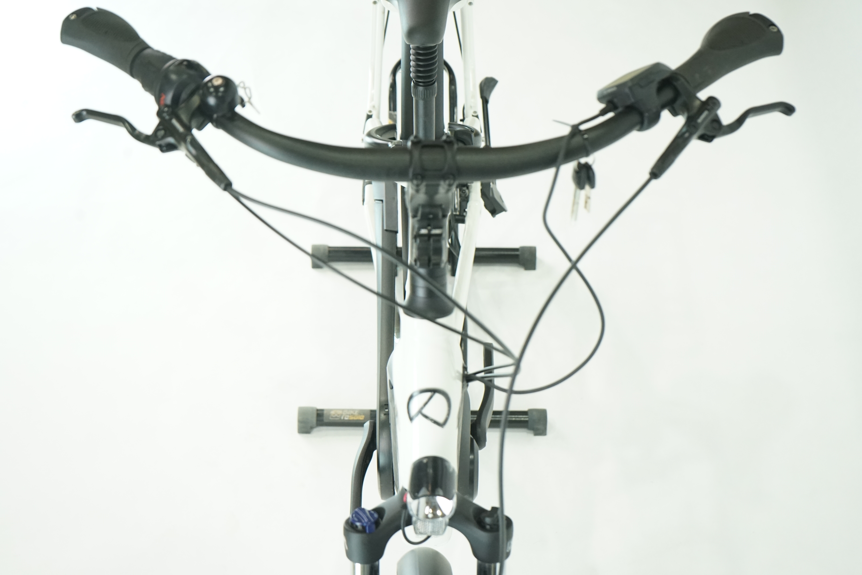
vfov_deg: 19.5
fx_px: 1676
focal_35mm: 70
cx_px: 431
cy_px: 288
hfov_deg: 28.8
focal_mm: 70
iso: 2500
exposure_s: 1/200
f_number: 6.3
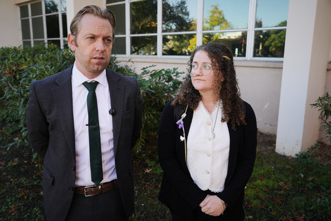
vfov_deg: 43.6
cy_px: 110
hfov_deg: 61.9
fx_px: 276
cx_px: 166
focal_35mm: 30
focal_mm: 30
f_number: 4.5
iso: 100
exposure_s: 1/125
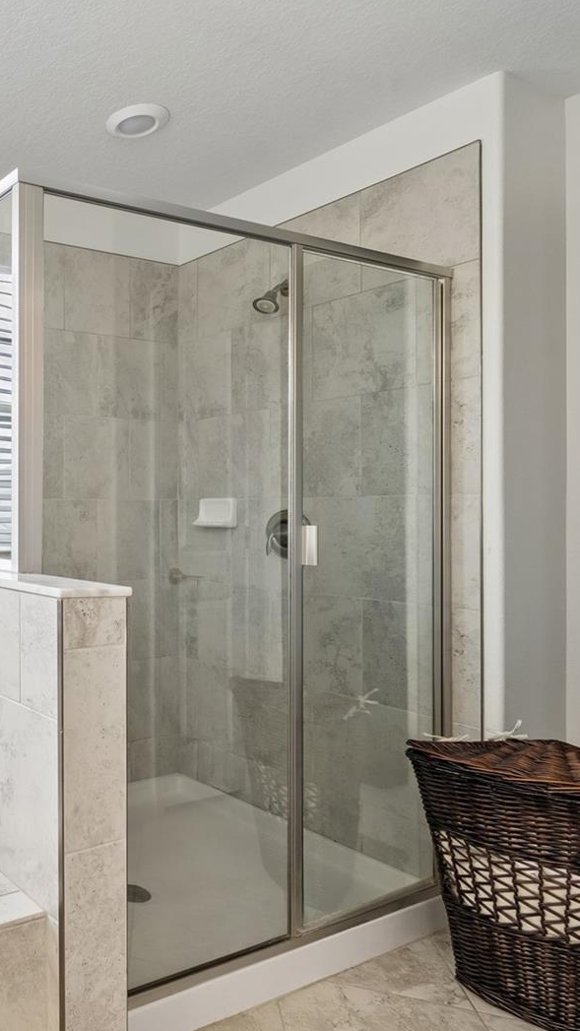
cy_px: 514
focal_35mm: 24
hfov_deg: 36.7
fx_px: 656
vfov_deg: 76.3
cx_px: -116
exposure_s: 1/3.33
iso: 100
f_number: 7.1
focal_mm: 10
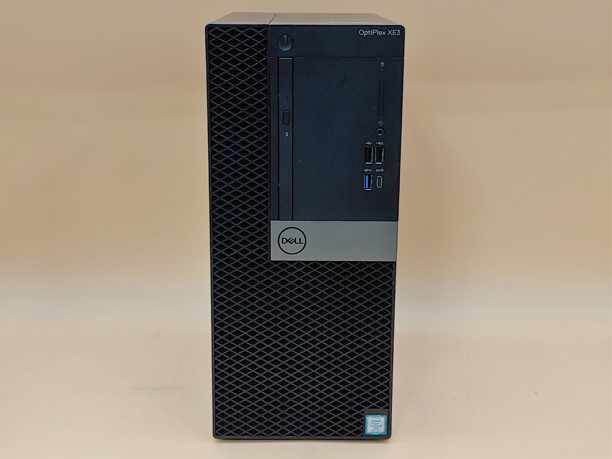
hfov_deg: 36.8
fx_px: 919
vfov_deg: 28.0
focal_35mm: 52
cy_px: 230
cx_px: 306
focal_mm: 4.36
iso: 50
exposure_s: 1/60
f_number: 1.8
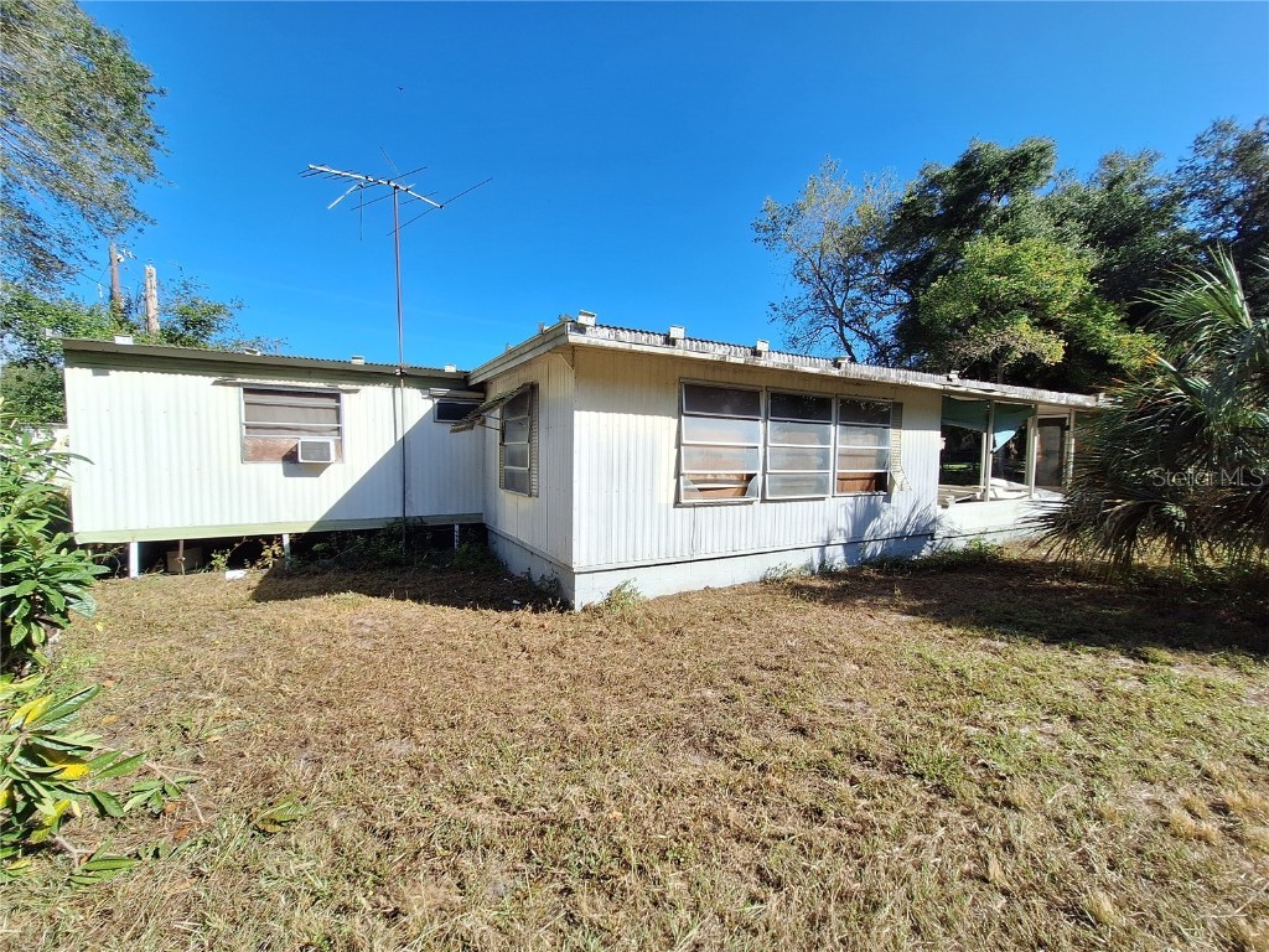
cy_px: 476
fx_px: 477
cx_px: 634
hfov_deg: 106.2
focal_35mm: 13
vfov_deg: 89.9
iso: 40
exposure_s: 1/1608
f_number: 2.2
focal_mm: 1.74
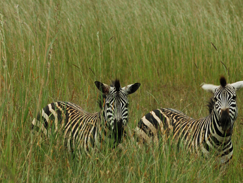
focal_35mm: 373
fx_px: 2619
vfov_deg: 4.0
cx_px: 143
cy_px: 86
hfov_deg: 5.3
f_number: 8
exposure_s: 1/80
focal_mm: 210
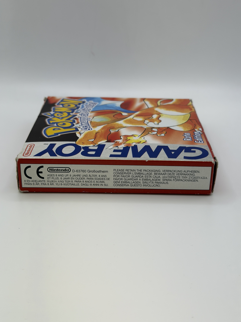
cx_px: 120
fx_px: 446
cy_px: 161
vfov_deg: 39.7
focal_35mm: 48
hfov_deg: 30.3
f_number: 1.78
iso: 64
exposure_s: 1/472
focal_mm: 6.76
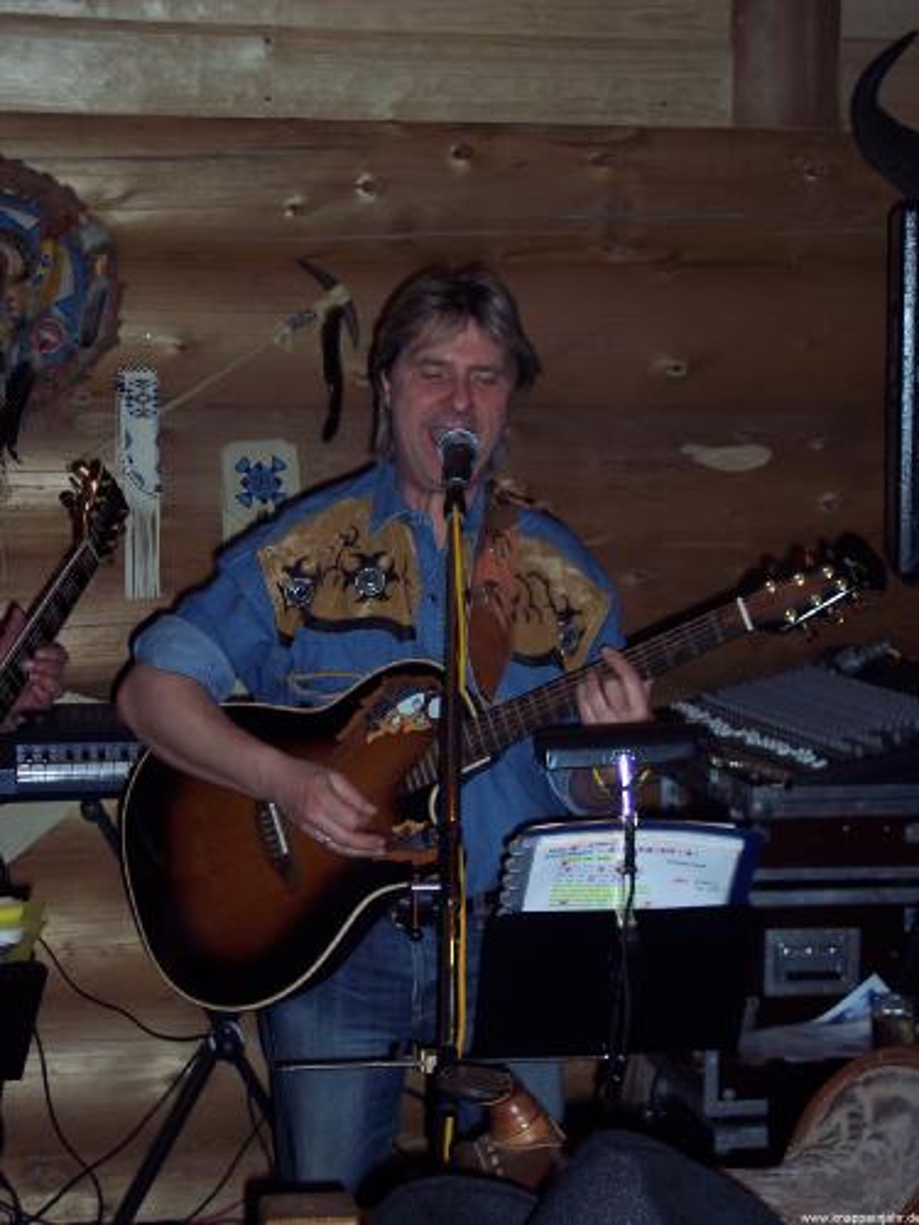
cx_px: 460
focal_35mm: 78
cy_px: 612
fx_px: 2761
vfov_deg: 25.0
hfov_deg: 18.9
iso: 100
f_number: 4
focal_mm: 16
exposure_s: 1/90
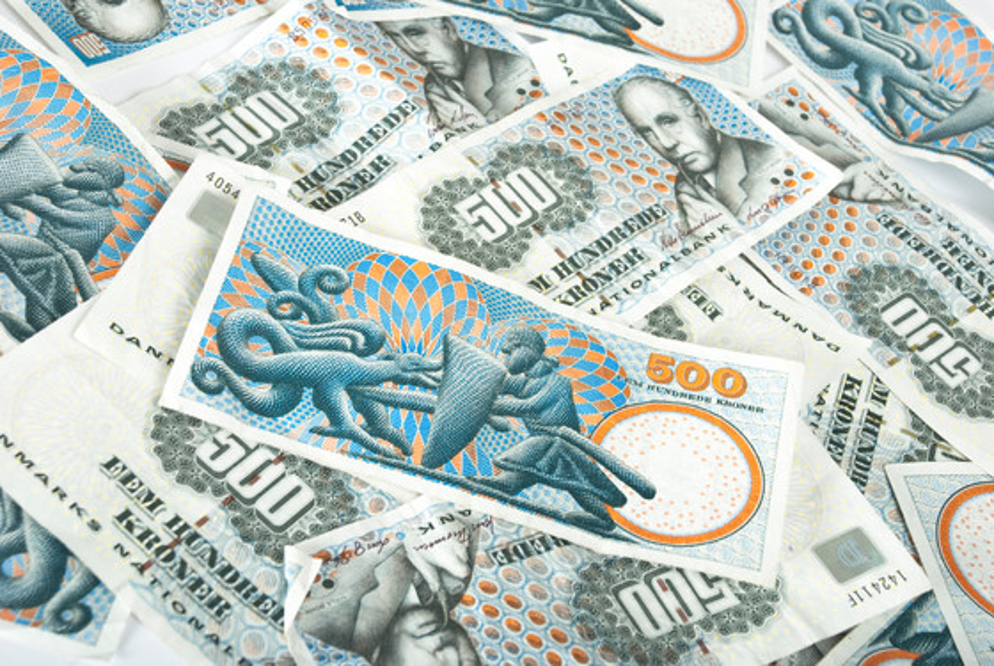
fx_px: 2156
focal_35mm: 78
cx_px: 497
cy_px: 333
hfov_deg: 26.0
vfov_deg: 17.5
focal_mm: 52
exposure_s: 1/200
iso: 100
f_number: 11
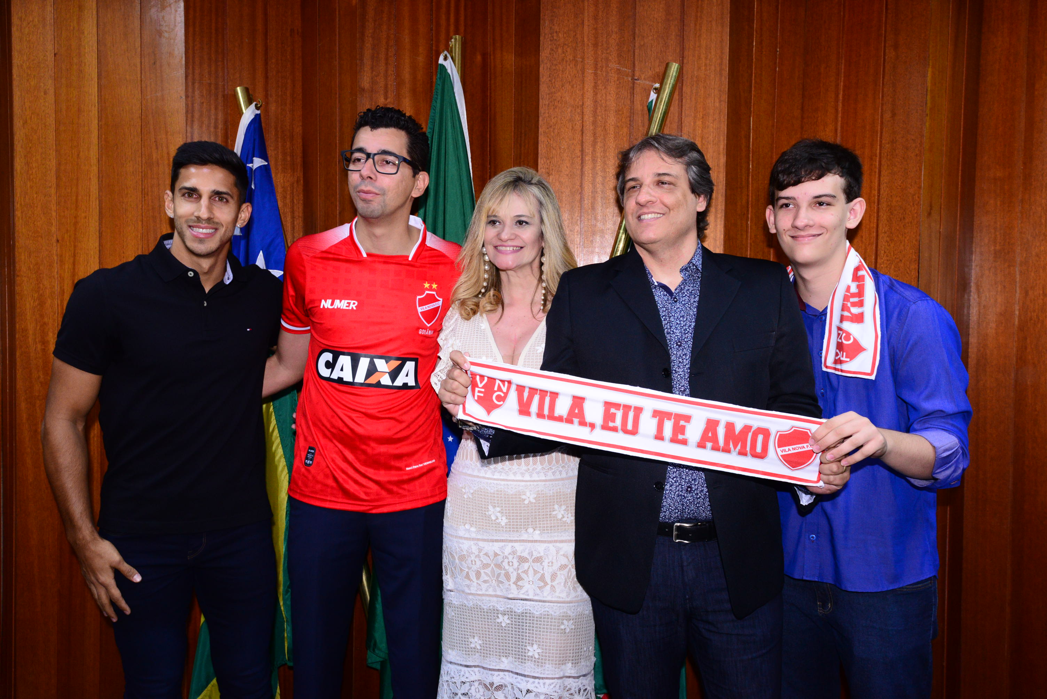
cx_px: 524
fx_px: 844
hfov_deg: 63.6
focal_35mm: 29
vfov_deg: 45.0
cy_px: 350
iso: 2500
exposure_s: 1/60
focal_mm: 29
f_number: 7.1
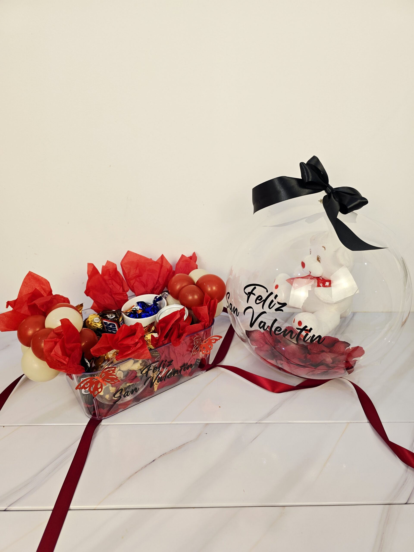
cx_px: 207
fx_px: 367
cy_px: 276
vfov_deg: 73.9
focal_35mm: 23
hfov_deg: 58.9
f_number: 1.7
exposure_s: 1/180
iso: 100
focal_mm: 6.3
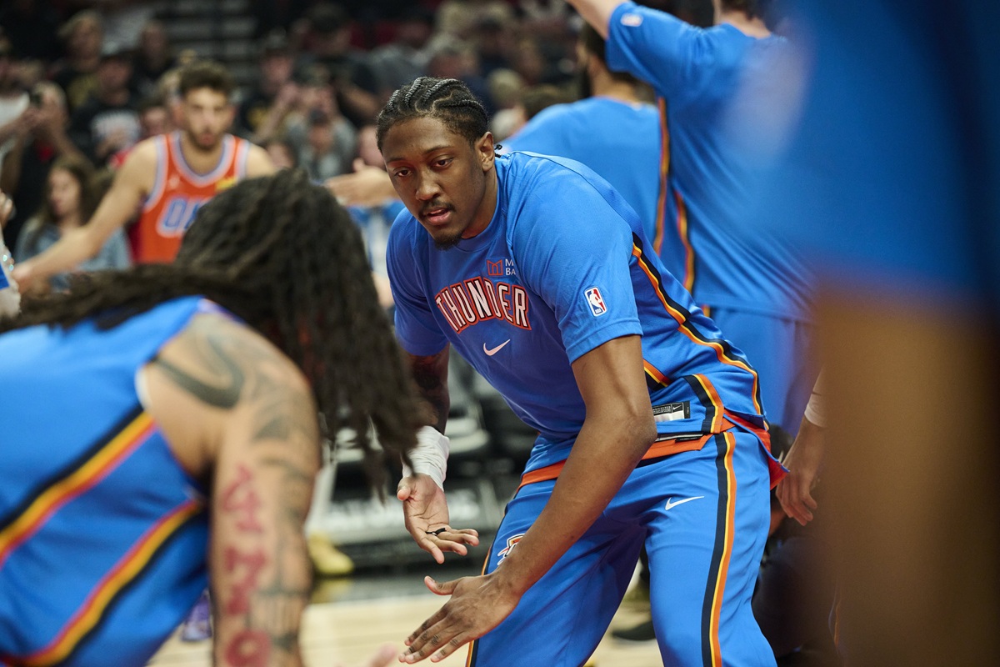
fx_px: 3194
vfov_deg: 11.9
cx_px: 500
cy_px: 334
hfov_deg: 17.8
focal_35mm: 115
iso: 4000
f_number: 2.8
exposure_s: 1/1600
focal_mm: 115
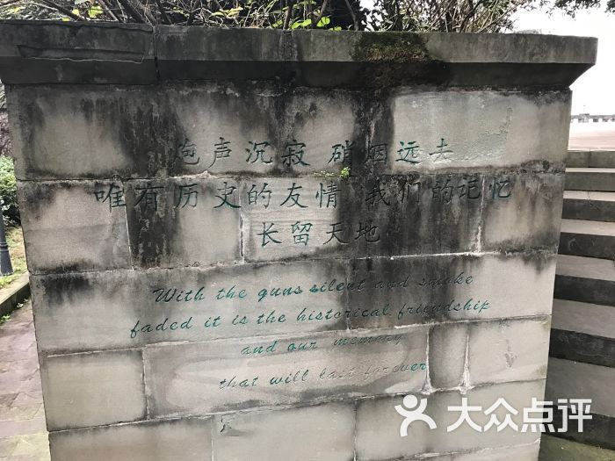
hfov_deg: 63.4
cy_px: 230
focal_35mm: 28
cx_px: 308
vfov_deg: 49.7
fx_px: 497
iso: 40
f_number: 1.8
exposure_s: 1/33
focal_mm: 3.99
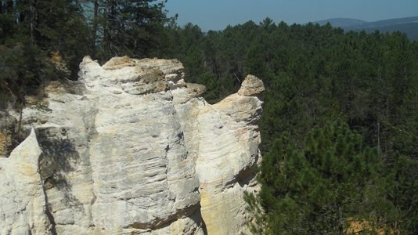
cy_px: 132
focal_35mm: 62
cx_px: 231
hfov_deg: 33.8
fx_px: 687
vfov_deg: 19.4
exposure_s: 1/353
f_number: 6.4
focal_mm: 6.3
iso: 50
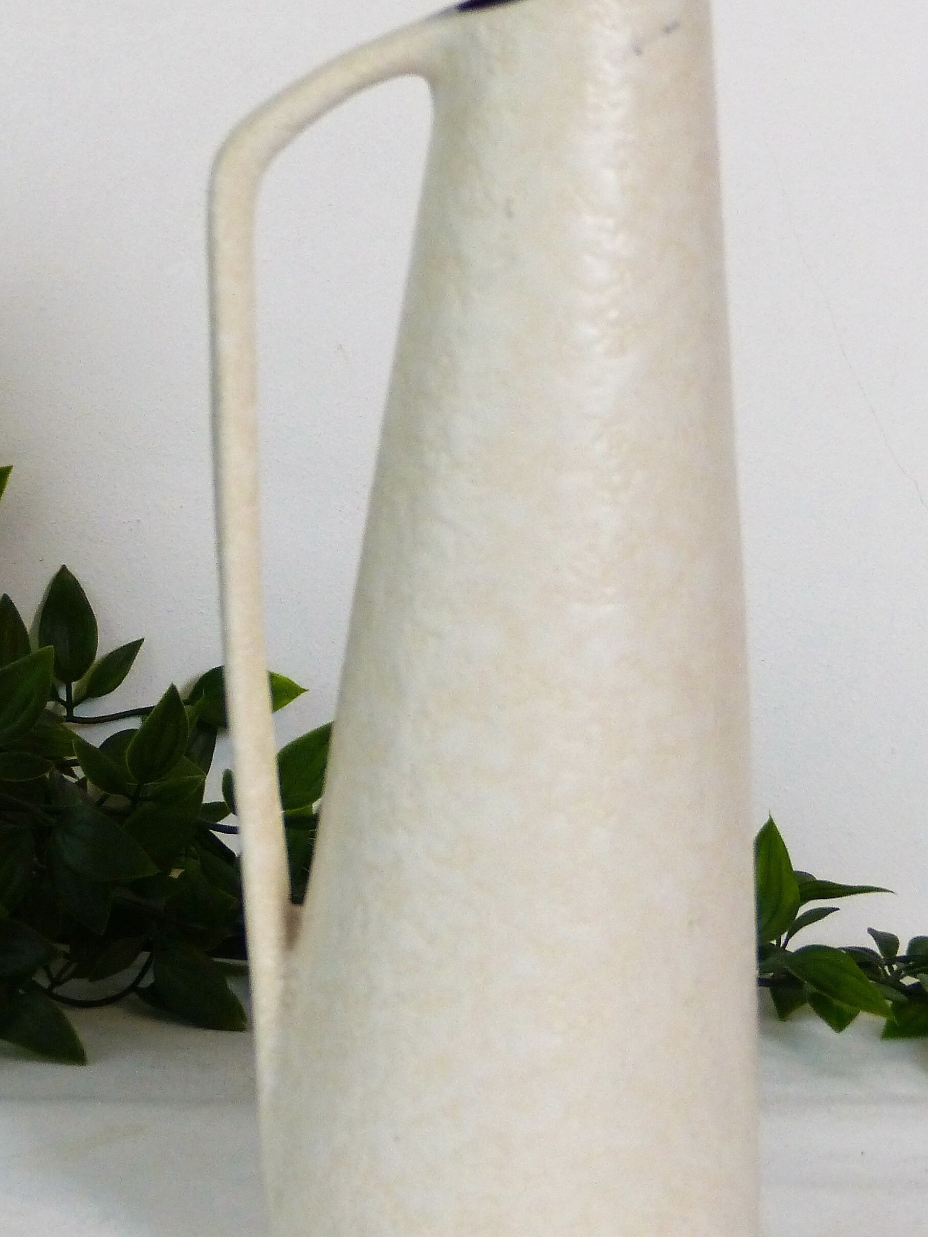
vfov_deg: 11.2
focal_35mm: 177
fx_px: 6326
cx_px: 473
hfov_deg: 8.4
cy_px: 593
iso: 250
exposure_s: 1/60
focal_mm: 17.8
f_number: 2.8
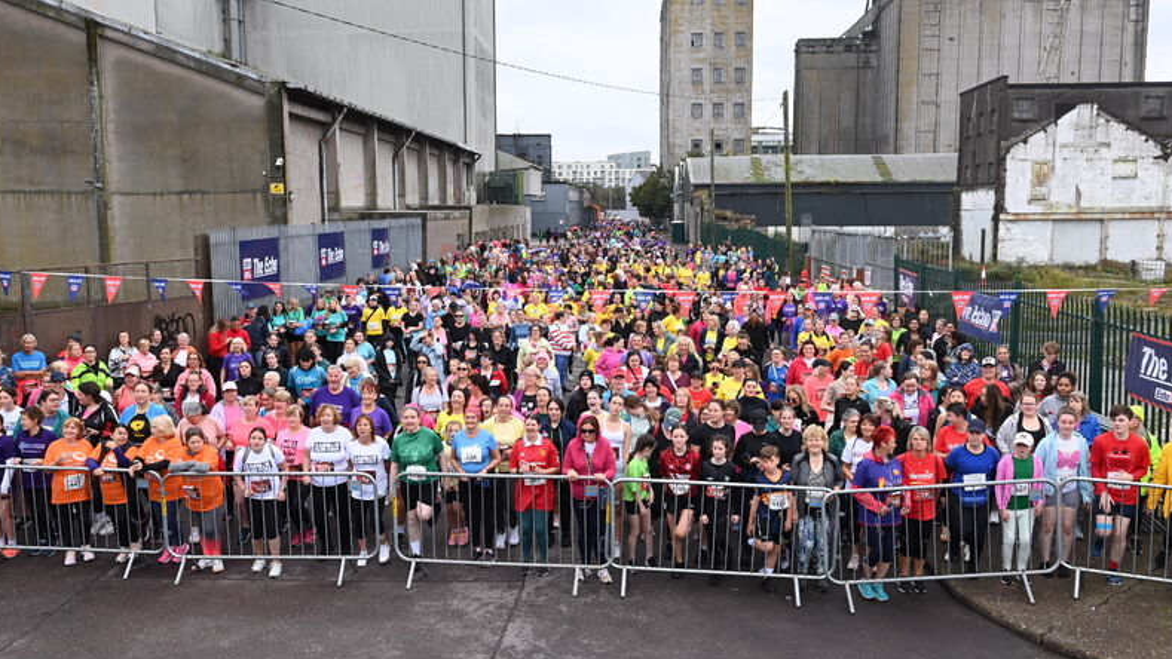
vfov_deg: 34.7
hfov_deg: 58.0
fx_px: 1057
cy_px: 335
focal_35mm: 34
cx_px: 584
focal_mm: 32
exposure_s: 1/250
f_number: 6.3
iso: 1000
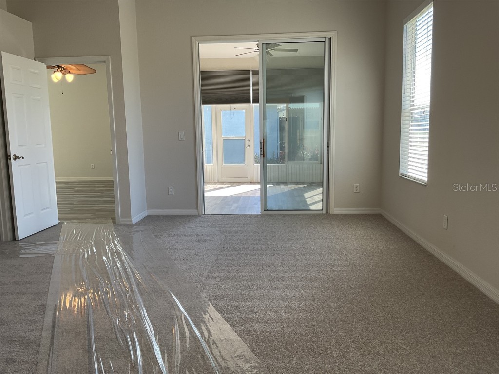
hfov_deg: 61.7
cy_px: 187
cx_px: 250
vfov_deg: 48.2
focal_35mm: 29
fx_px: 418
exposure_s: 1/120
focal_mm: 3
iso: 32
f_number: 1.8
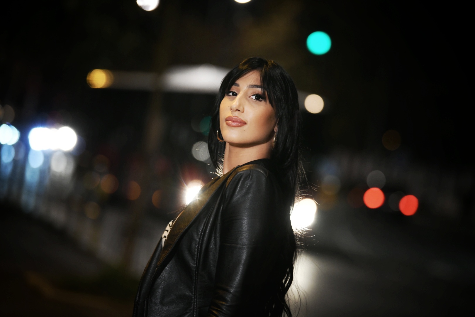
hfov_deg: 14.7
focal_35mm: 140
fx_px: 1847
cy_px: 158
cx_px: 238
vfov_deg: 9.8
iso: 2500
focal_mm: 140
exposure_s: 1/100
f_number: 2.8
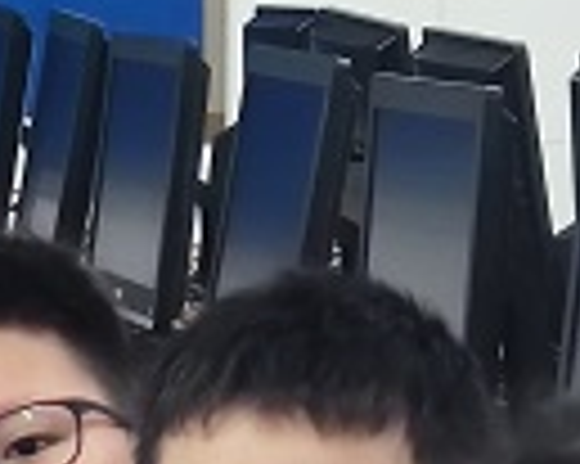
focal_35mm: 340
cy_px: -176
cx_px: -697
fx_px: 5832
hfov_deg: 5.5
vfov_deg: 4.5
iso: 415
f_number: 1.69
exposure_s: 1/100
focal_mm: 6.72
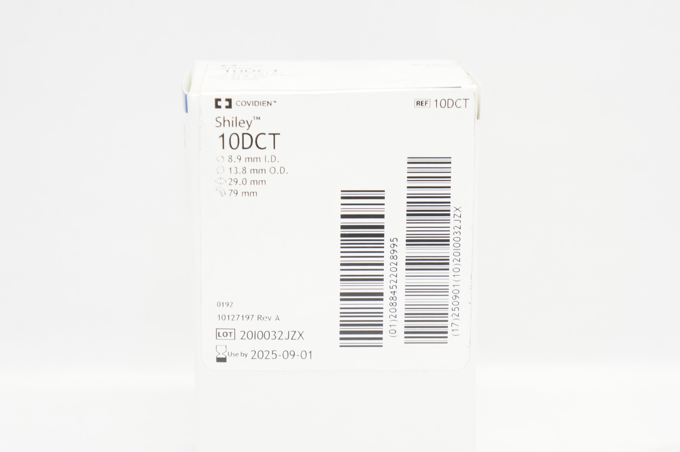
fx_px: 1557
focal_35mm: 82
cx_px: 340
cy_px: 226
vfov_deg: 16.5
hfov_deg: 24.6
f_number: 5.6
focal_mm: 55
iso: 800
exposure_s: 1/60
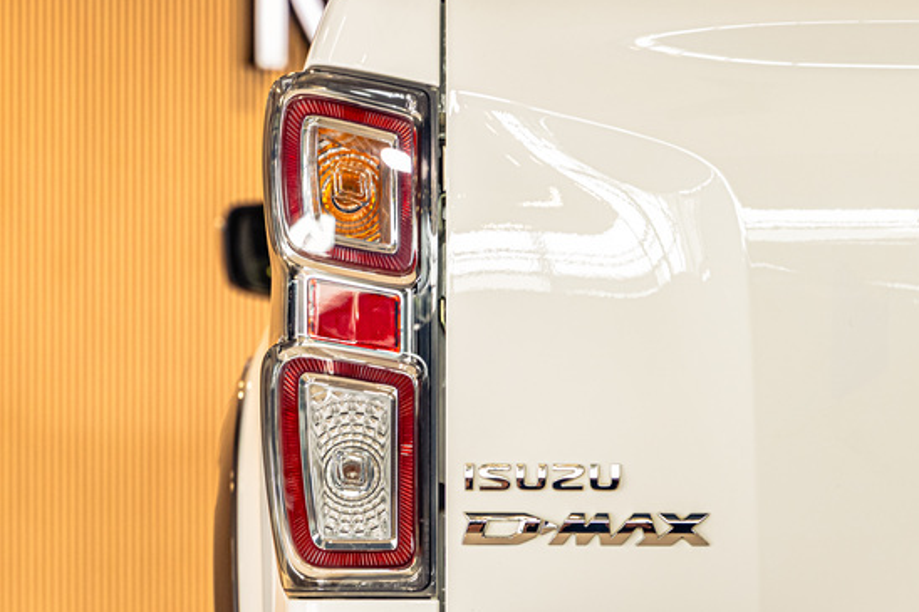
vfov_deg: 9.8
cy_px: 521
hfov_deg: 14.7
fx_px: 3573
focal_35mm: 140
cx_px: 455
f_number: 4
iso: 800
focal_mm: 75
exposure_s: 1/125
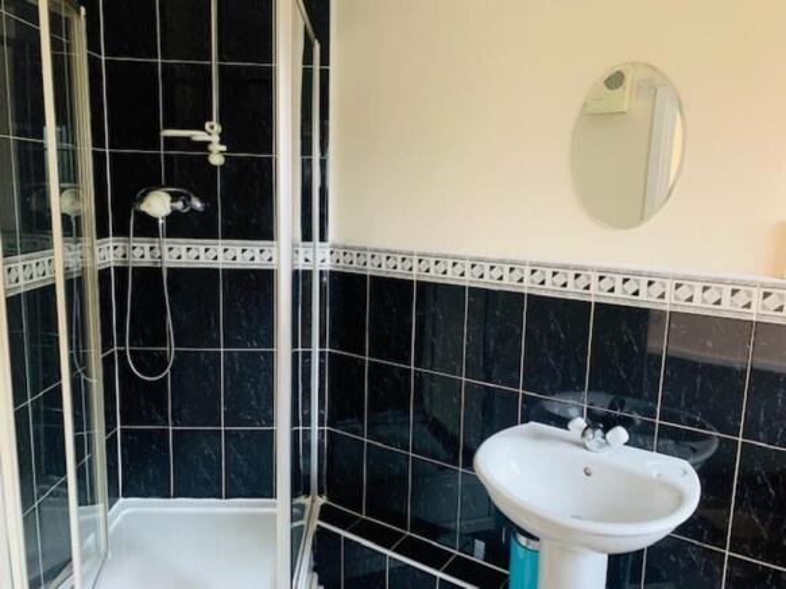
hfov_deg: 67.3
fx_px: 590
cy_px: 294
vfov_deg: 53.0
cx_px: 393
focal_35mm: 26
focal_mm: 4.25
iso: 320
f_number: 1.8
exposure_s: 1/50
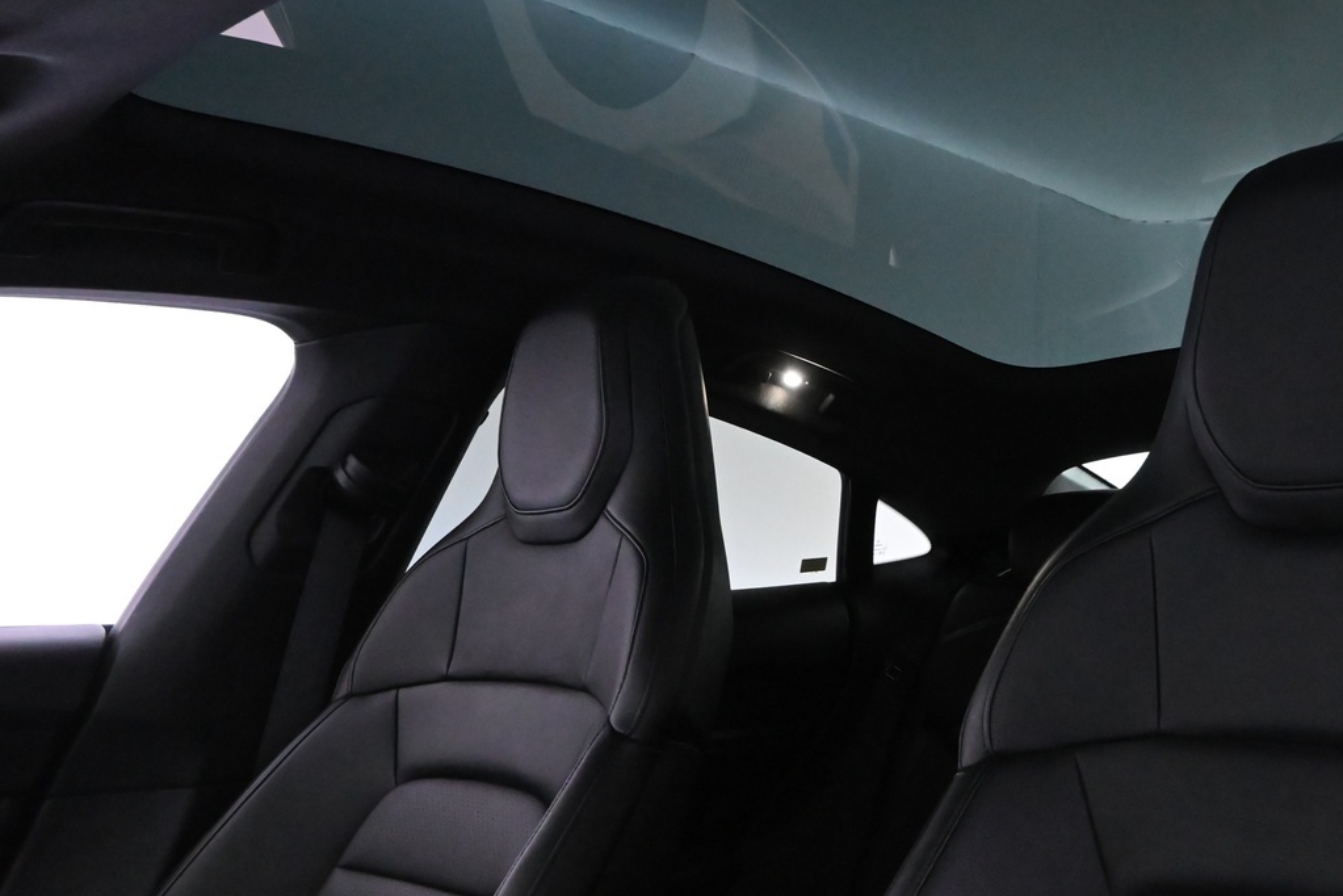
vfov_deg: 34.8
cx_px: 985
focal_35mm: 38
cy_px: 325
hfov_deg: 49.0
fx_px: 1418
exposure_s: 1/40
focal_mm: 16
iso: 6400
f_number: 5.6
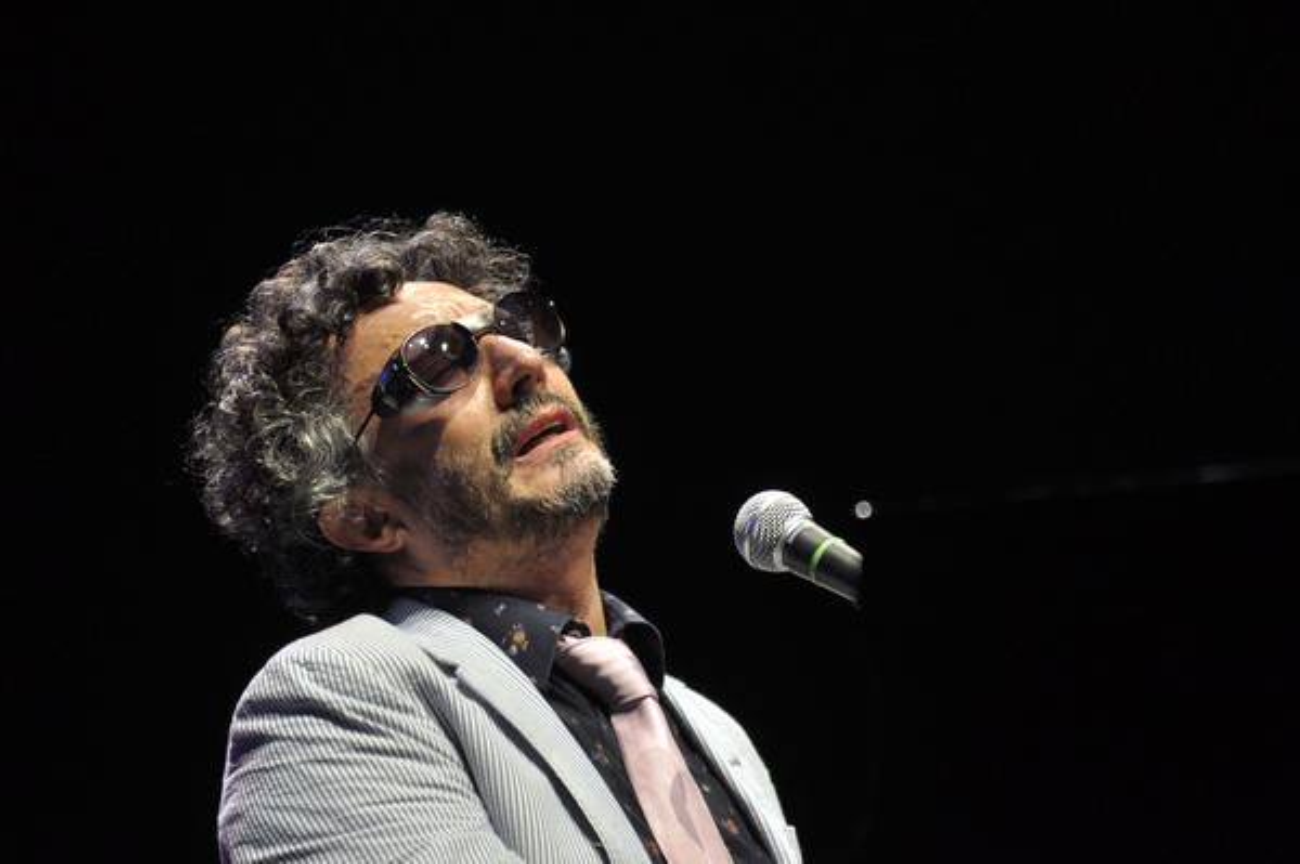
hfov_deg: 6.9
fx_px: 10824
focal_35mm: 300
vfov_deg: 4.6
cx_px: 650
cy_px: 432
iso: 640
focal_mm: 200
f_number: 2.8
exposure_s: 1/250
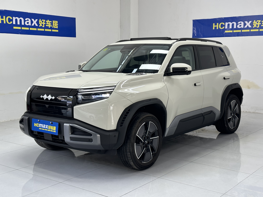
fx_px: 365
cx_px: 132
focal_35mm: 48
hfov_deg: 39.7
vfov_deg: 30.3
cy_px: 98
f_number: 1.78
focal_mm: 6.86
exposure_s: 1/100
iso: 80
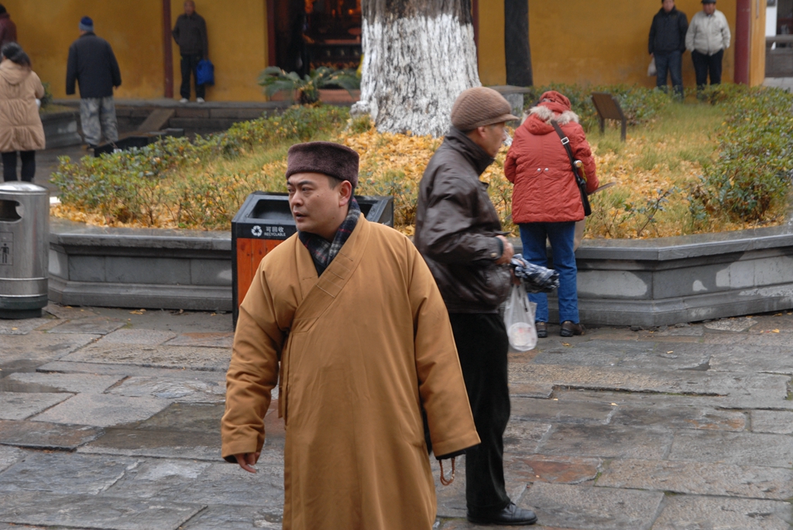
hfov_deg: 41.1
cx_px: 396
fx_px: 1058
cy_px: 265
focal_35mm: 48
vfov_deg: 28.1
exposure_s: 1/60
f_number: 4
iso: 200
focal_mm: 32
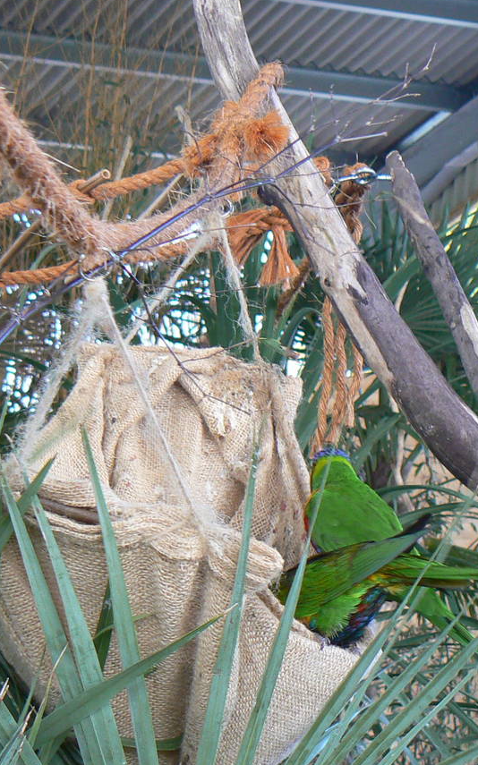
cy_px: 516
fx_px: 2523
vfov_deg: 17.2
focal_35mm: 121
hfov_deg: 10.8
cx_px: 209
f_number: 3.2
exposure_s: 1/30
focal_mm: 10.2
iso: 100
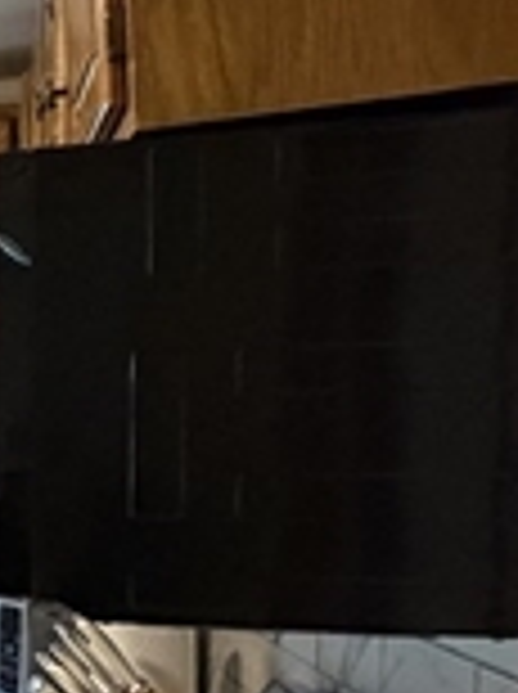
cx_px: -757
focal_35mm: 70
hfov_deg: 13.9
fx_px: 1401
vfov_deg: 27.6
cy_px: 482
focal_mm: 2.22
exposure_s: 1/60
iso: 640
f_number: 2.2
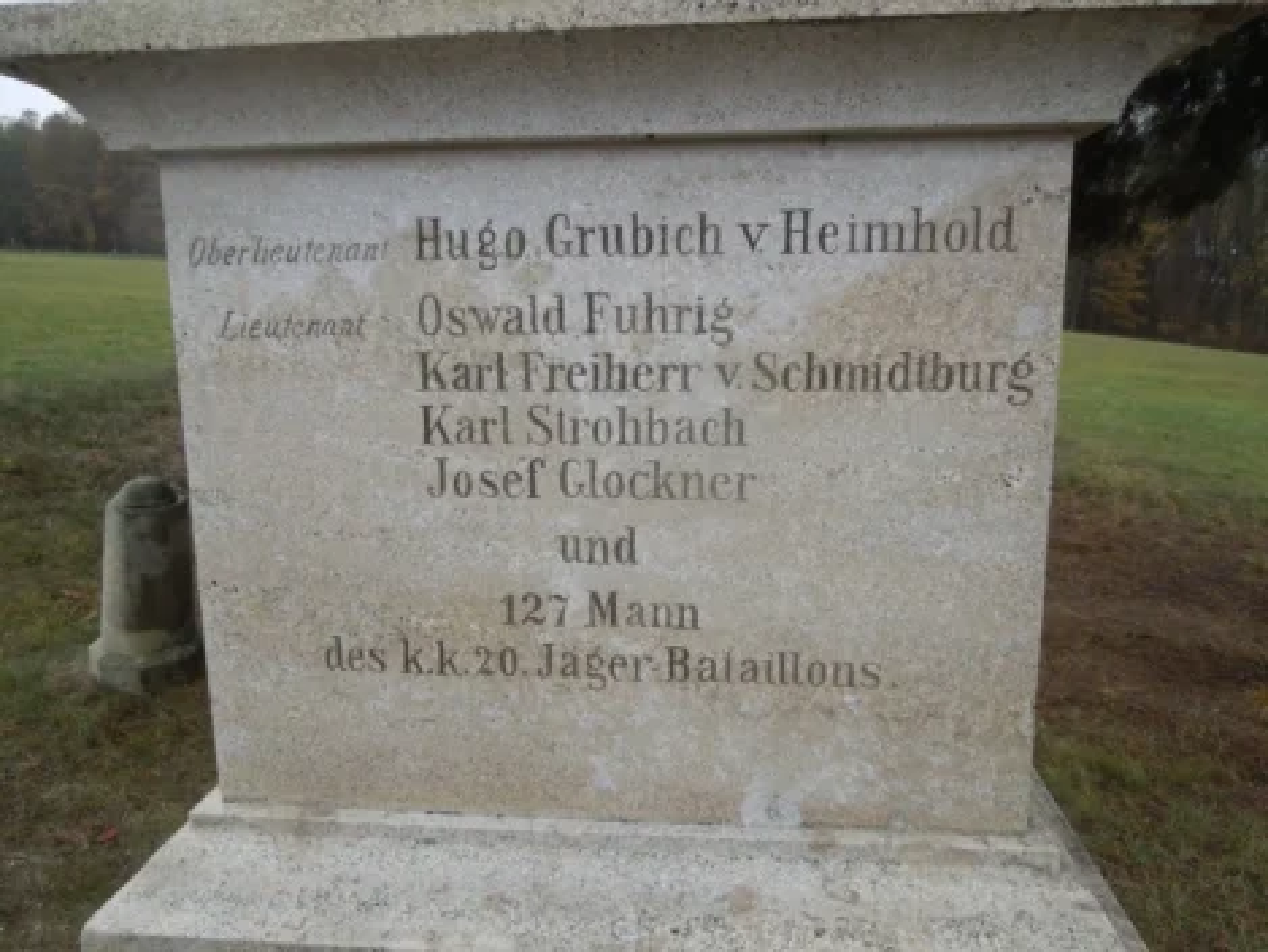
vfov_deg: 54.9
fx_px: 916
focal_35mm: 25
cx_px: 634
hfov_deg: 69.4
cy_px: 476
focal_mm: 4.5
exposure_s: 1/800
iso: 400
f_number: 3.3
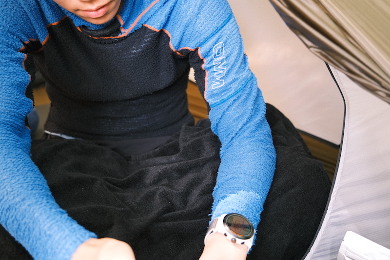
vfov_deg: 33.4
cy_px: 130
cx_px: 195
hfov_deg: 48.5
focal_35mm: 40
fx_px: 433
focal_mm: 26.6
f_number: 2.8
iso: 640
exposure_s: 1/20
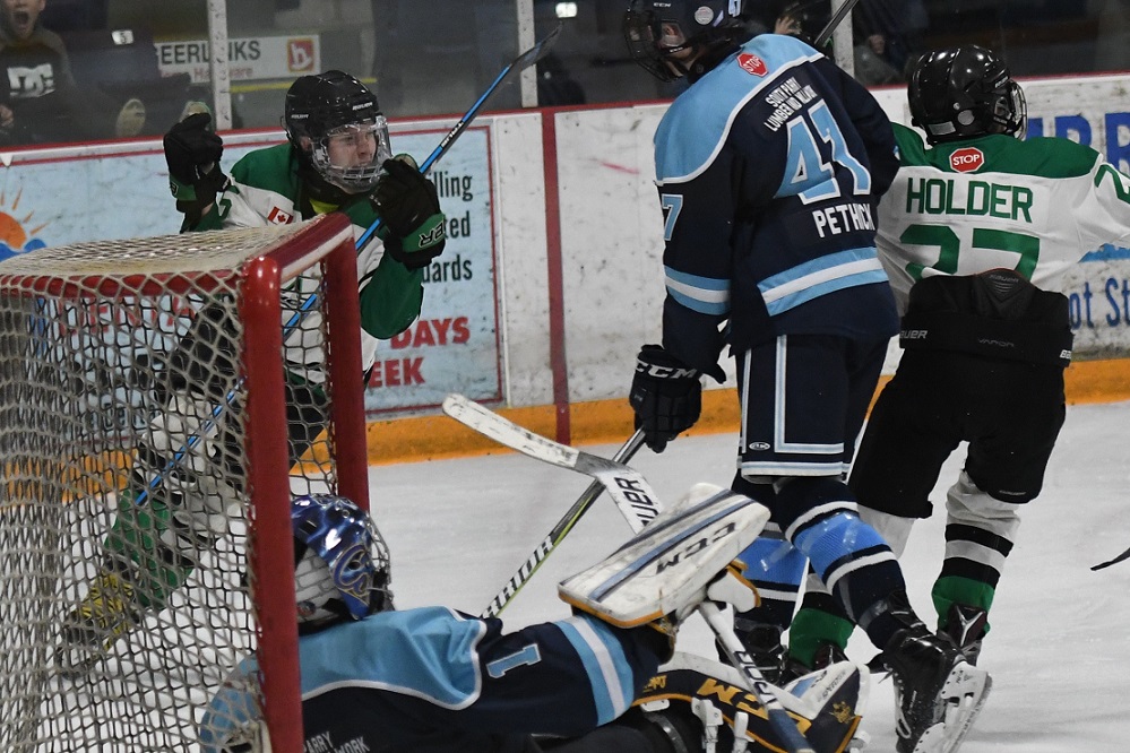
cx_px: 565
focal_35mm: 105
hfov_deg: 19.5
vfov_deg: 13.0
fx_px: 3296
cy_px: 376
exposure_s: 1/1000
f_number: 2.8
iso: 2800
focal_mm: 70
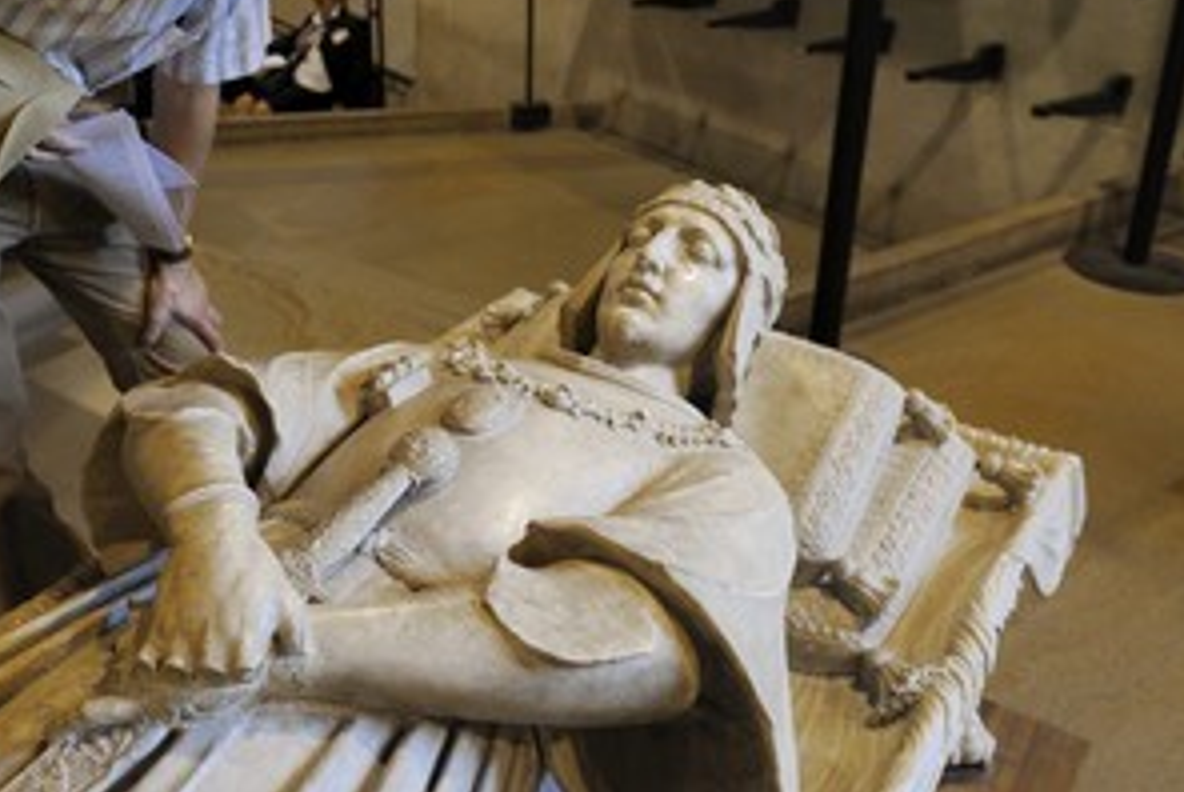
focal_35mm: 34
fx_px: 1119
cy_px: 240
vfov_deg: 38.4
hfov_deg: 54.7
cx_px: 404
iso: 800
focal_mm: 24
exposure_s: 1/25
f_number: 4
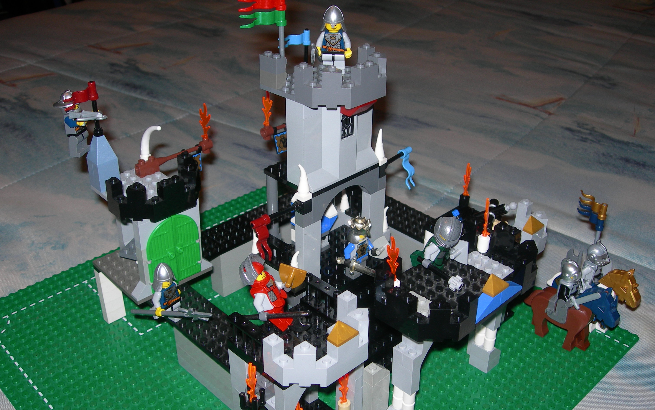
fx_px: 732
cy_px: 227
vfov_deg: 31.2
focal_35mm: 41
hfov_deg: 48.2
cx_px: 330
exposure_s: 1/60.1
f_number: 2.8
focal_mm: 7.8
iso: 50
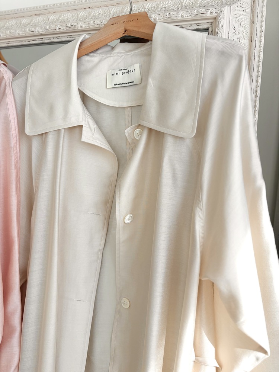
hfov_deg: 53.1
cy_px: 186
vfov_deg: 67.3
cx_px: 140
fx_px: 279
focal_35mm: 26
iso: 50
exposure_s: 1/430
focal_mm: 5.96
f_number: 1.6
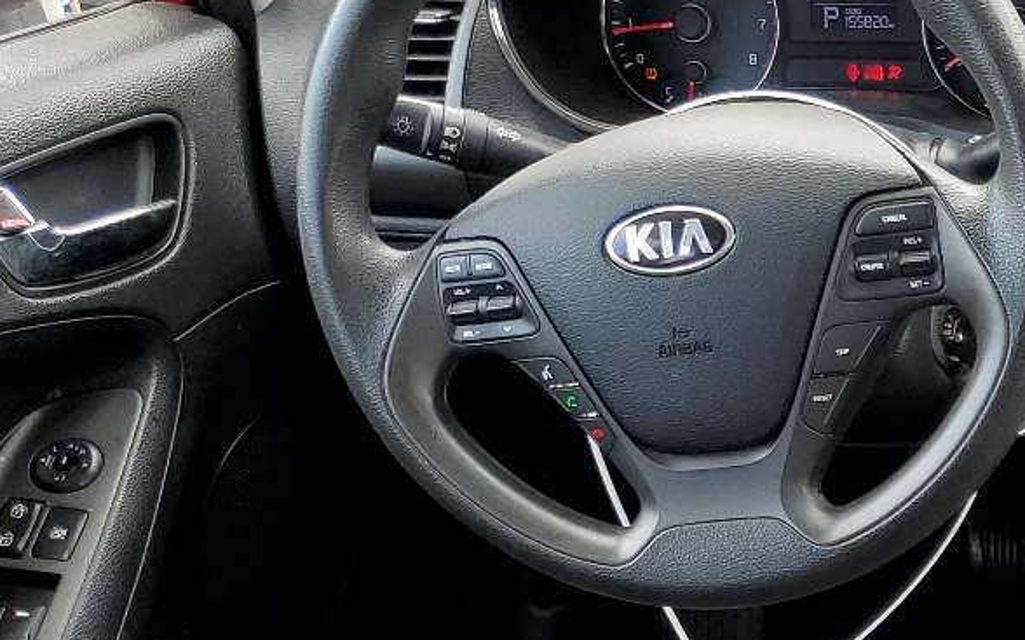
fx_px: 2094
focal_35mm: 75
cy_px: 776
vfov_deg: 16.6
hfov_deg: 24.3
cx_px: 1309
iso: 50
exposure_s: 1/217
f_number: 1.5
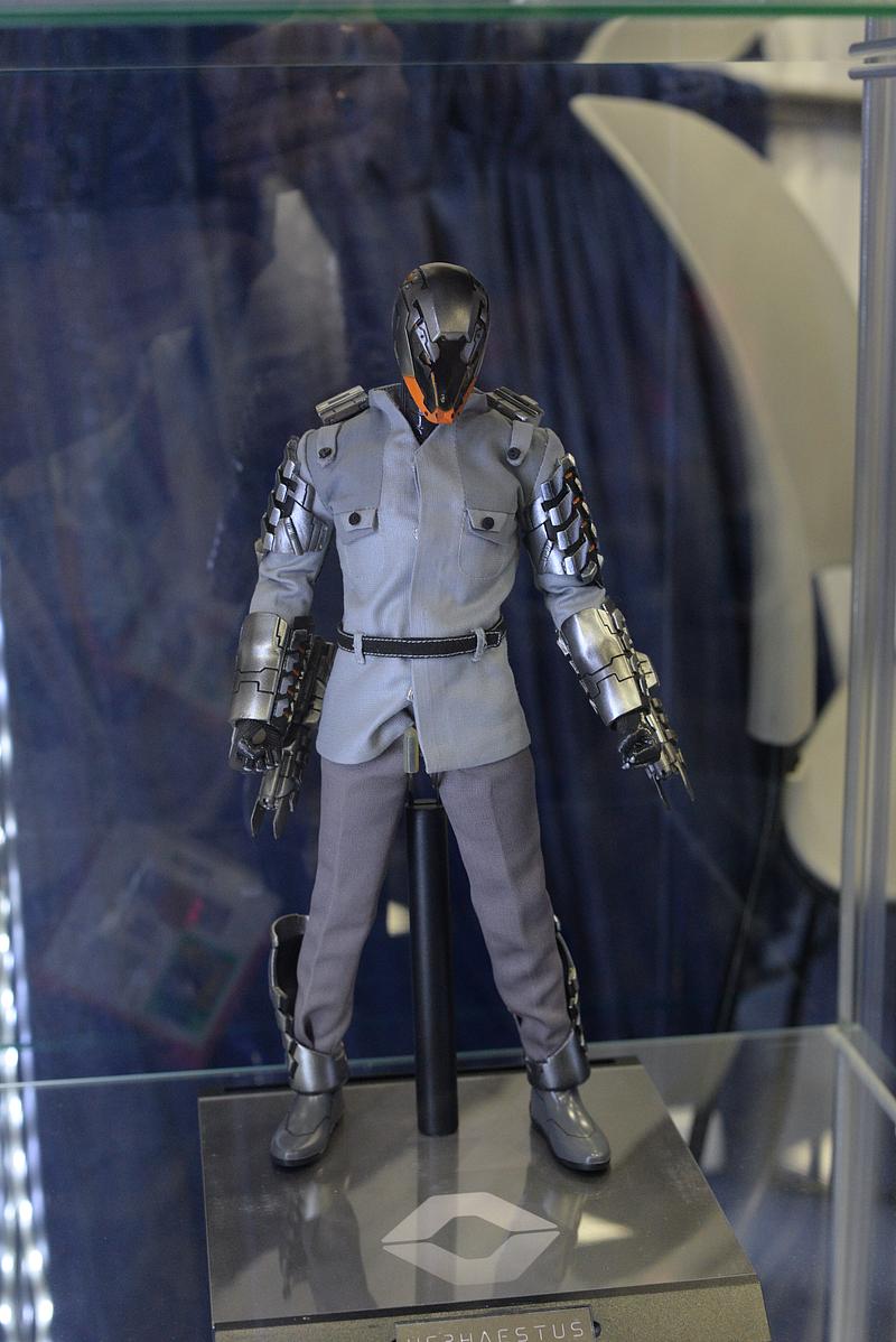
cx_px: 448
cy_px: 671
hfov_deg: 27.0
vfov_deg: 39.6
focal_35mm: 50
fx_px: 1864
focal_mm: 50
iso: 3200
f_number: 6.3
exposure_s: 1/100
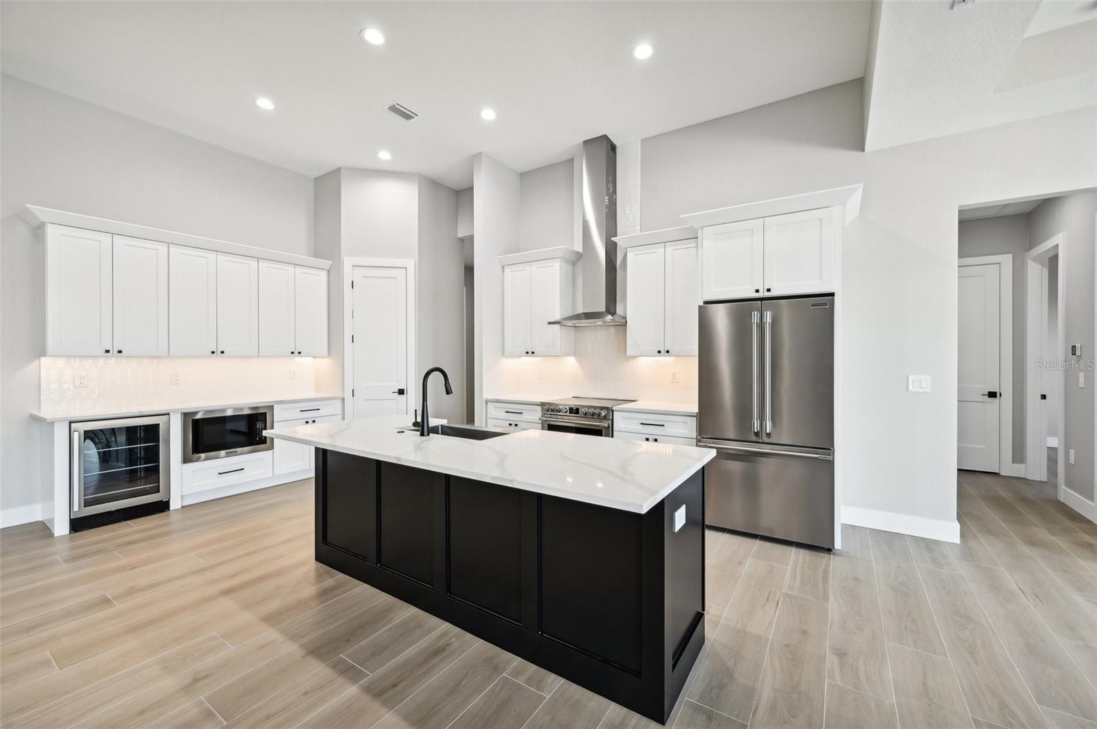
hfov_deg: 104.3
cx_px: 548
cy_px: 364
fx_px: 426
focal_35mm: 14
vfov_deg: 81.1
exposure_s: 1/50
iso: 400
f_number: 8
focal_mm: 14
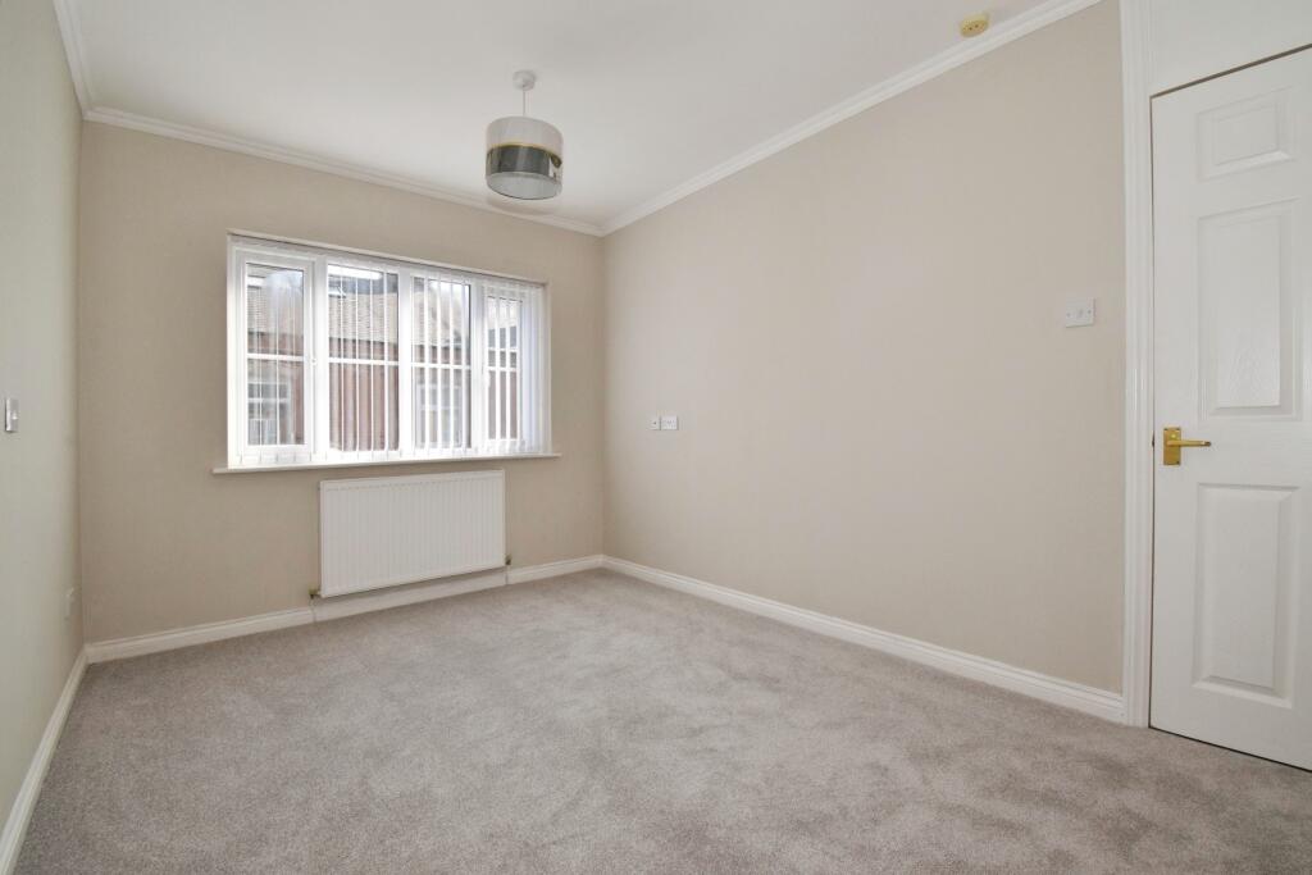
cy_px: 438
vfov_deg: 77.3
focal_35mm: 15
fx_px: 547
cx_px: 656
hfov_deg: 100.4
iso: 1000
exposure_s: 1/200
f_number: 13
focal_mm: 10
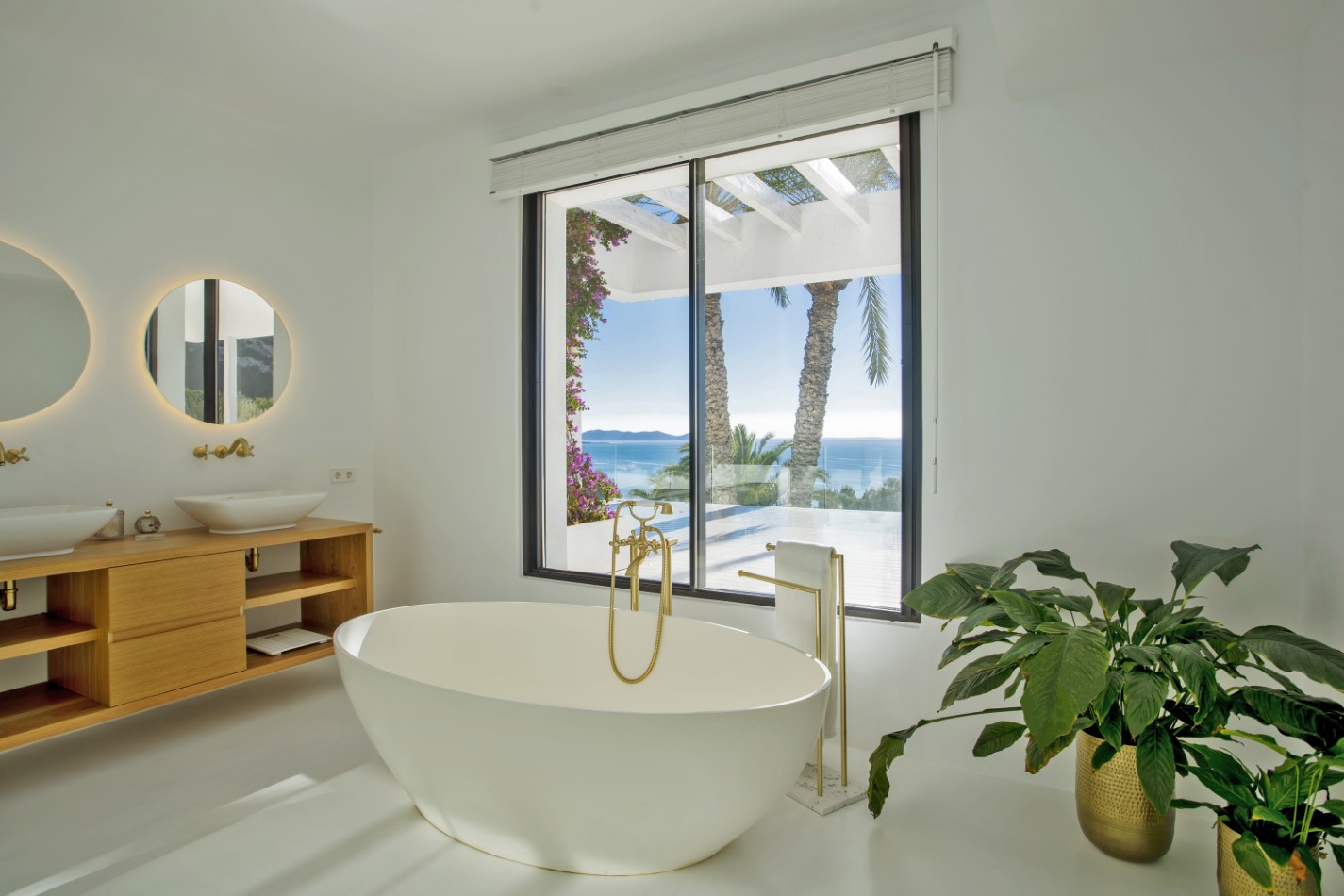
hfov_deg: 84.0
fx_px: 747
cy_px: 448
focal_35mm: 20
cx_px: 672
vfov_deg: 61.9
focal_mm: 20
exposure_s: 1/320
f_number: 9
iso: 100
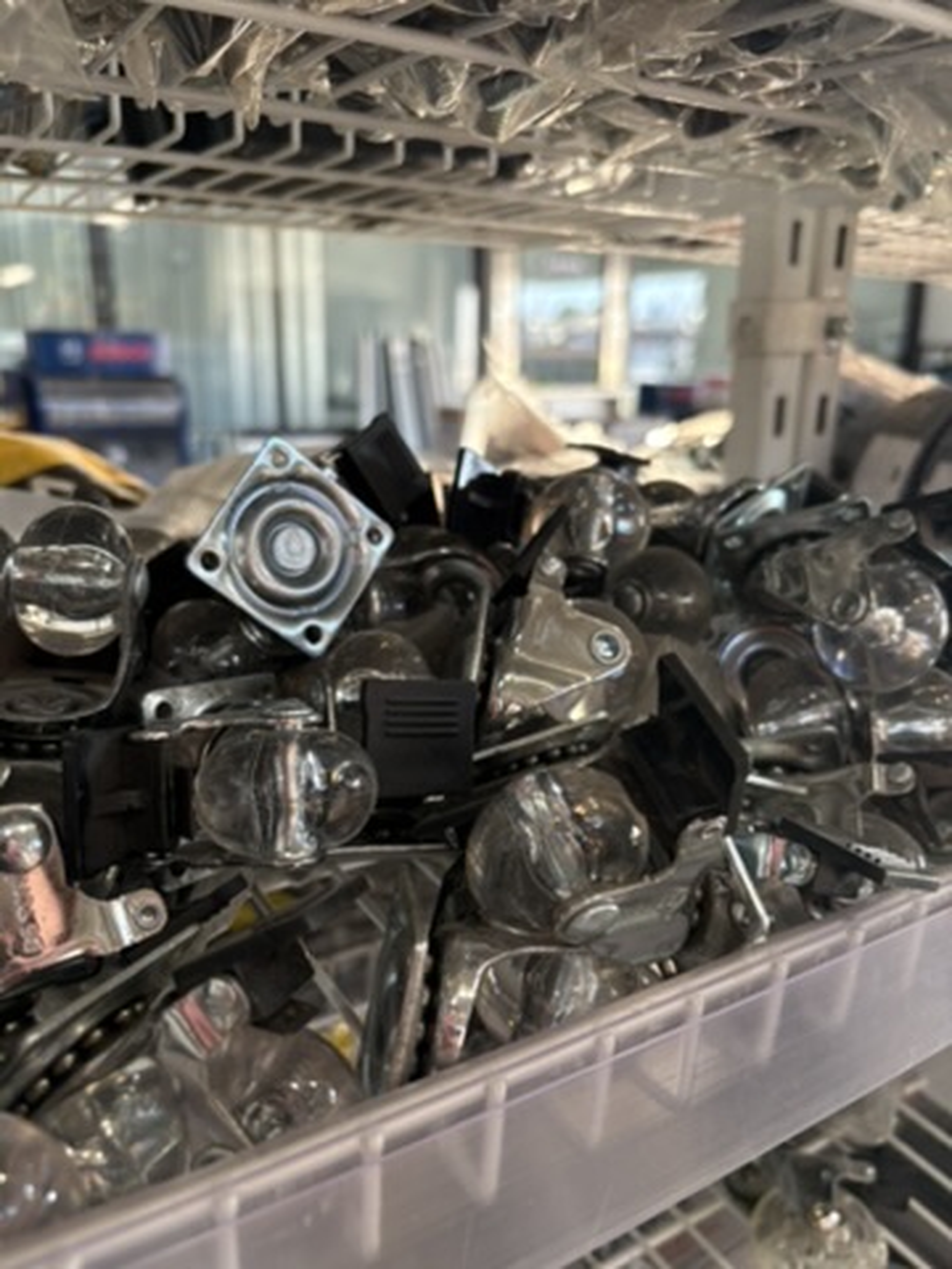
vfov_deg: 67.3
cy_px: 634
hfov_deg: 53.1
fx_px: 953
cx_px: 476
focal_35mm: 26
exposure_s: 1/73
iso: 125
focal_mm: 5.96
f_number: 1.6
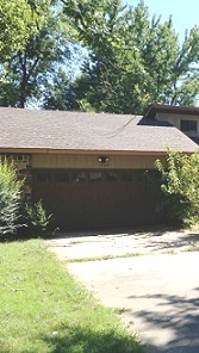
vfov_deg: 42.1
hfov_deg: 23.2
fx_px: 459
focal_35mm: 49
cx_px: 212
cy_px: 176
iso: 50
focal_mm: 4.13
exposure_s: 1/874
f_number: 2.4
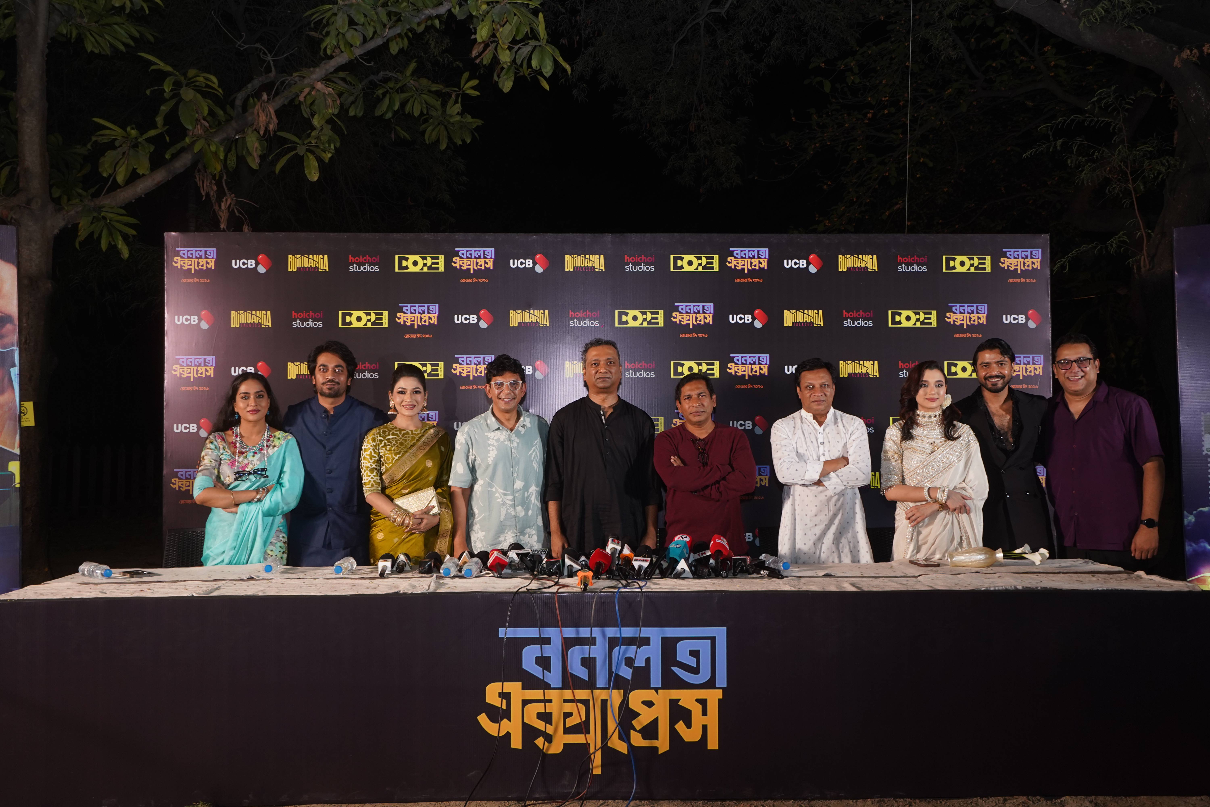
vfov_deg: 41.1
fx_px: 1075
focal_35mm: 32
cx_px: 605
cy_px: 404
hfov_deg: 58.7
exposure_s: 1/125
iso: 1000
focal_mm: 32
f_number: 5
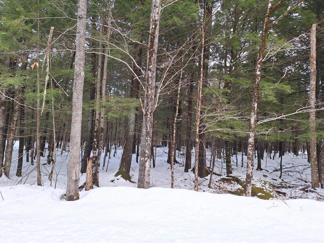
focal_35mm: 23
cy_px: 122
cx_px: 162
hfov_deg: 73.9
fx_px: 215
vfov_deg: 58.9
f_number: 1.8
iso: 40
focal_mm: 5.54
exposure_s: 1/144
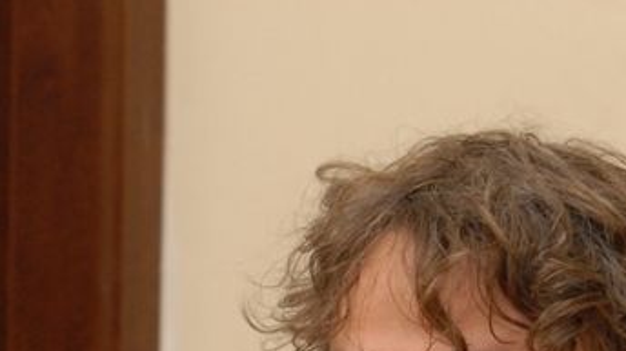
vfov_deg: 3.7
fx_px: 5441
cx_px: 15
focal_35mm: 328
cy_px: 605
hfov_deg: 6.6
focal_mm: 70
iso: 500
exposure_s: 1/60
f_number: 6.3
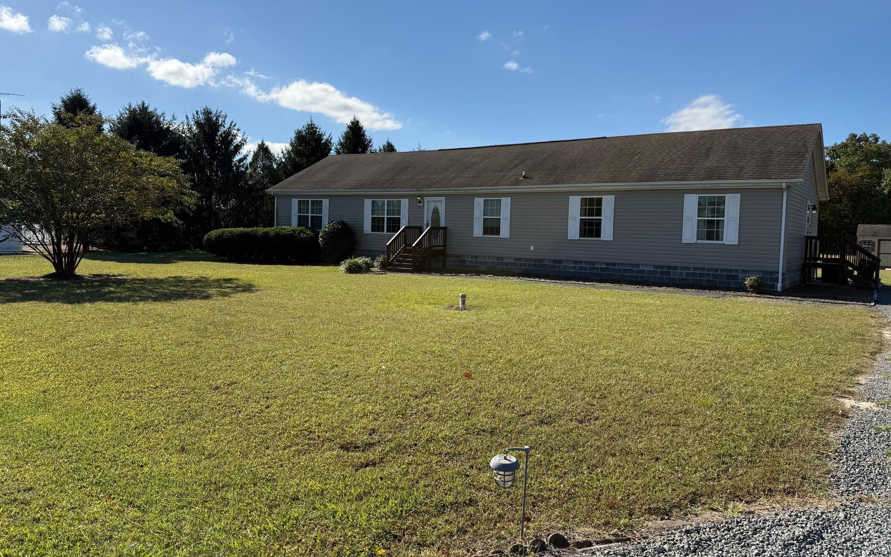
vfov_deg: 47.6
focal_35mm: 26
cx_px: 443
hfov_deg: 70.4
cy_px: 259
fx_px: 631
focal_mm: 6.76
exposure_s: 1/5319
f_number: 1.78
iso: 80
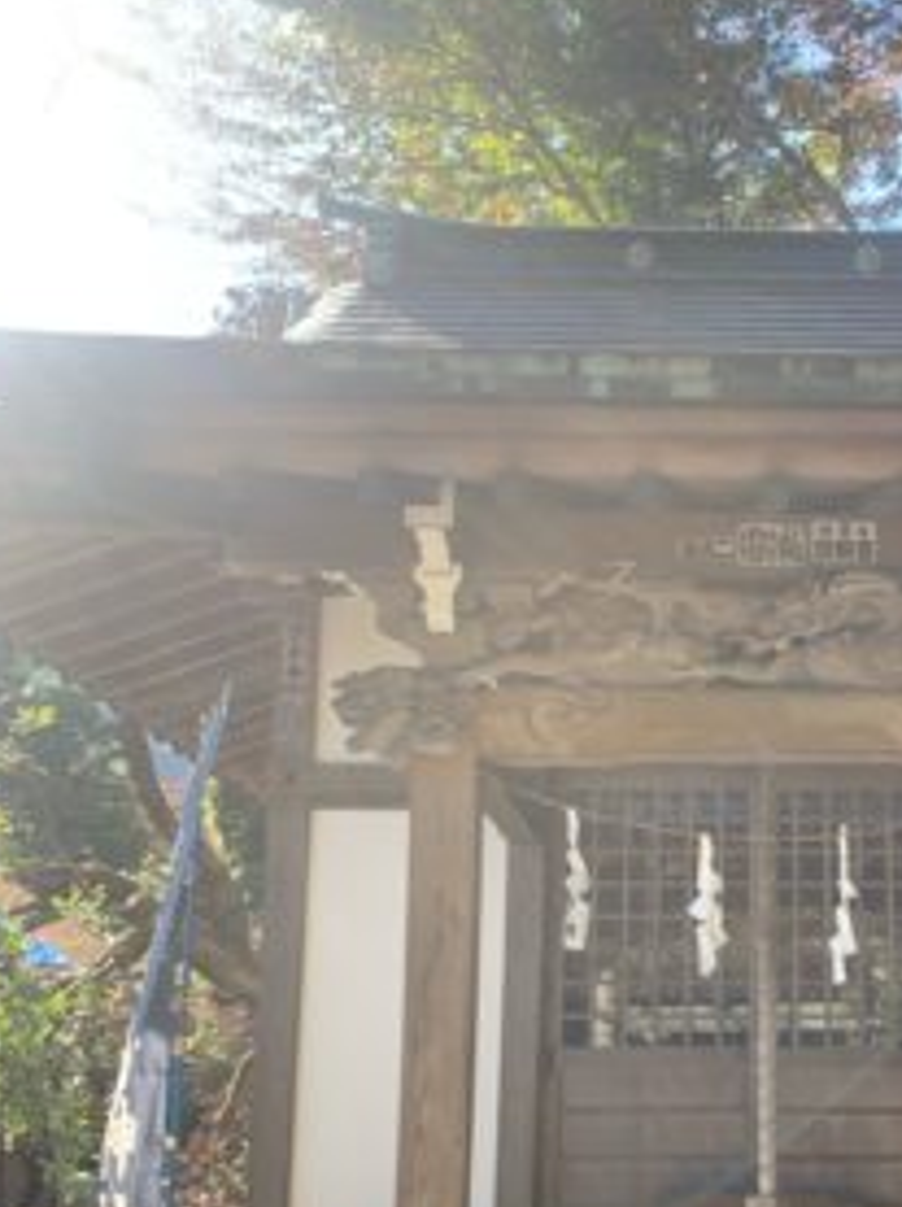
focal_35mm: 47
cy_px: 819
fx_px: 1637
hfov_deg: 29.9
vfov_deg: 39.9
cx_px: 756
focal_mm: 4.25
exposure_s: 1/311
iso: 25
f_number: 1.8
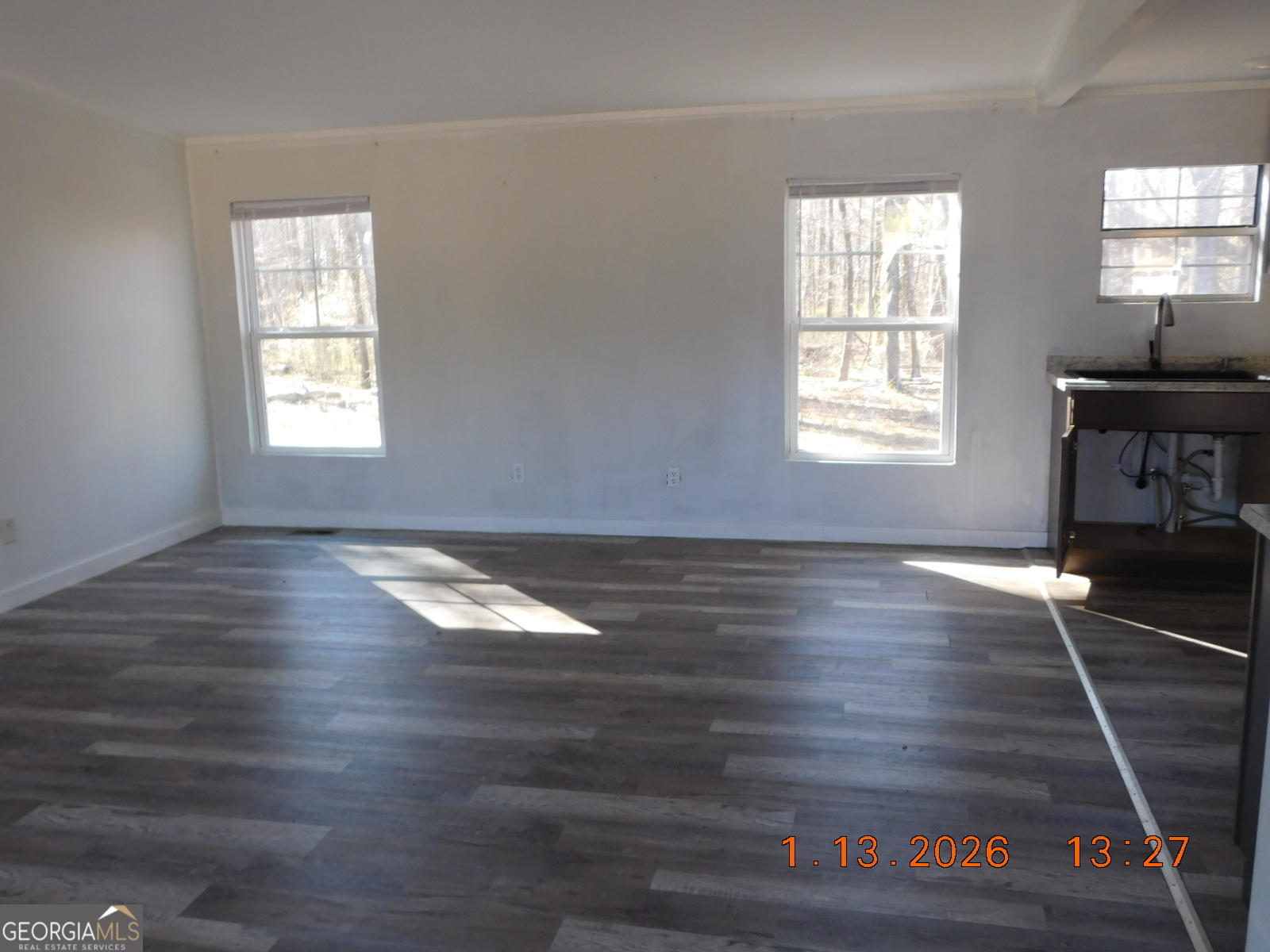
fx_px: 1101
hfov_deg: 60.0
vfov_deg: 46.8
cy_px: 476
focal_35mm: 30
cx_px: 635
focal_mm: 5.3
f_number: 3.2
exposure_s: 1/40
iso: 125
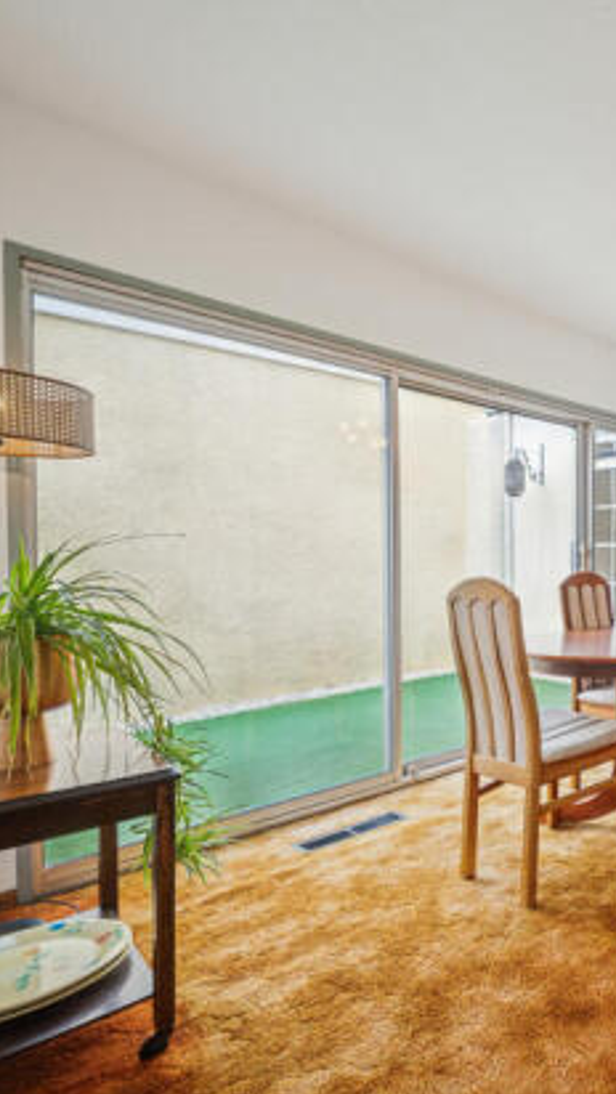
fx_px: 580
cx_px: 716
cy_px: 556
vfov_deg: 86.6
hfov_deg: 41.2
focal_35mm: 20
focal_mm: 12
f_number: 8
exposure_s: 1/40
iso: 160
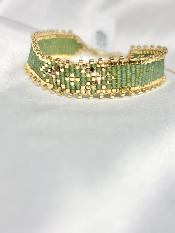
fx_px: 351
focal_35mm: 52
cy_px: 116
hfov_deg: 28.0
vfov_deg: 36.8
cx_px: 88
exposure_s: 1/303
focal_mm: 5.96
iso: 32
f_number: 1.6
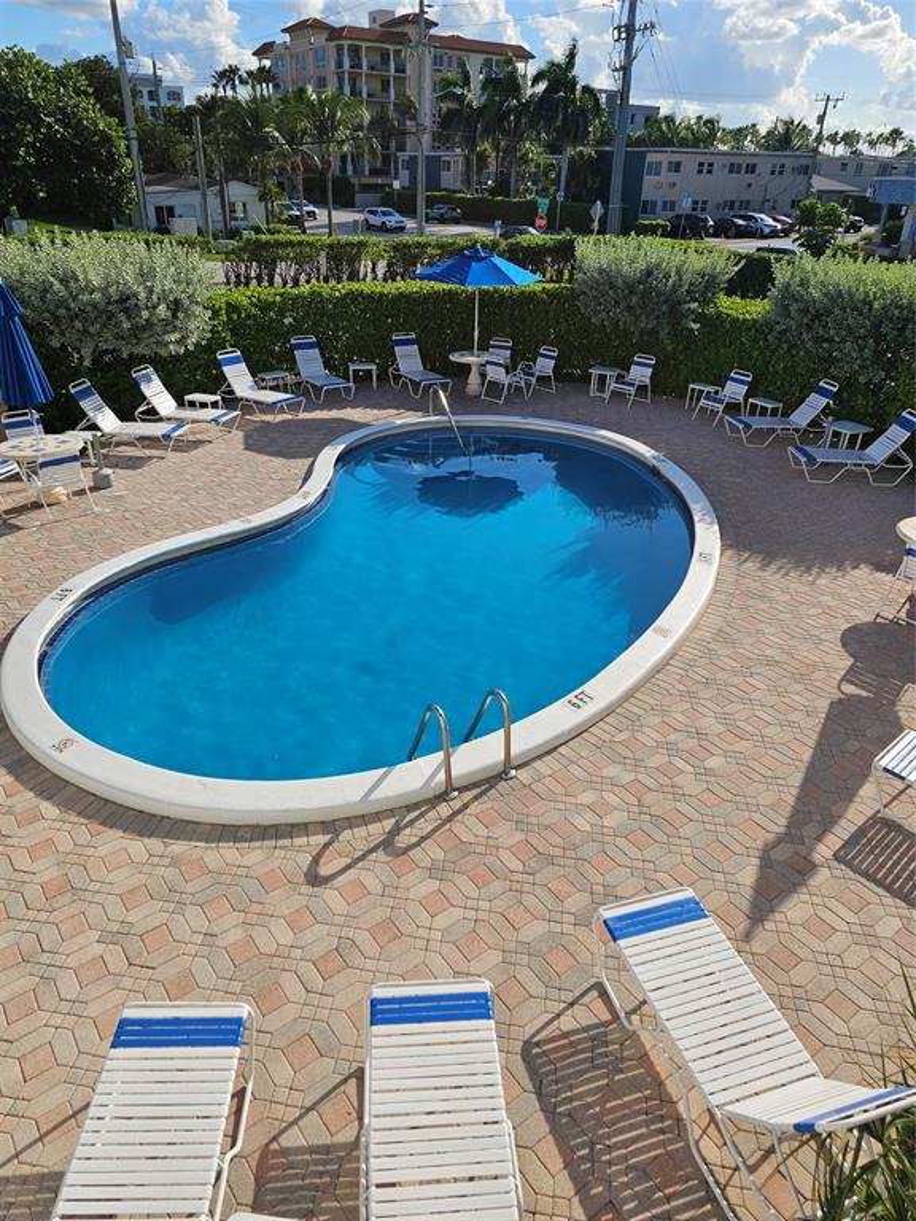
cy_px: 610
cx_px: 458
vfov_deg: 73.9
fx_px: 811
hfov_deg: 58.9
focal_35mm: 23
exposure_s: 1/1192
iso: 10
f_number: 1.7
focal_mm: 6.3
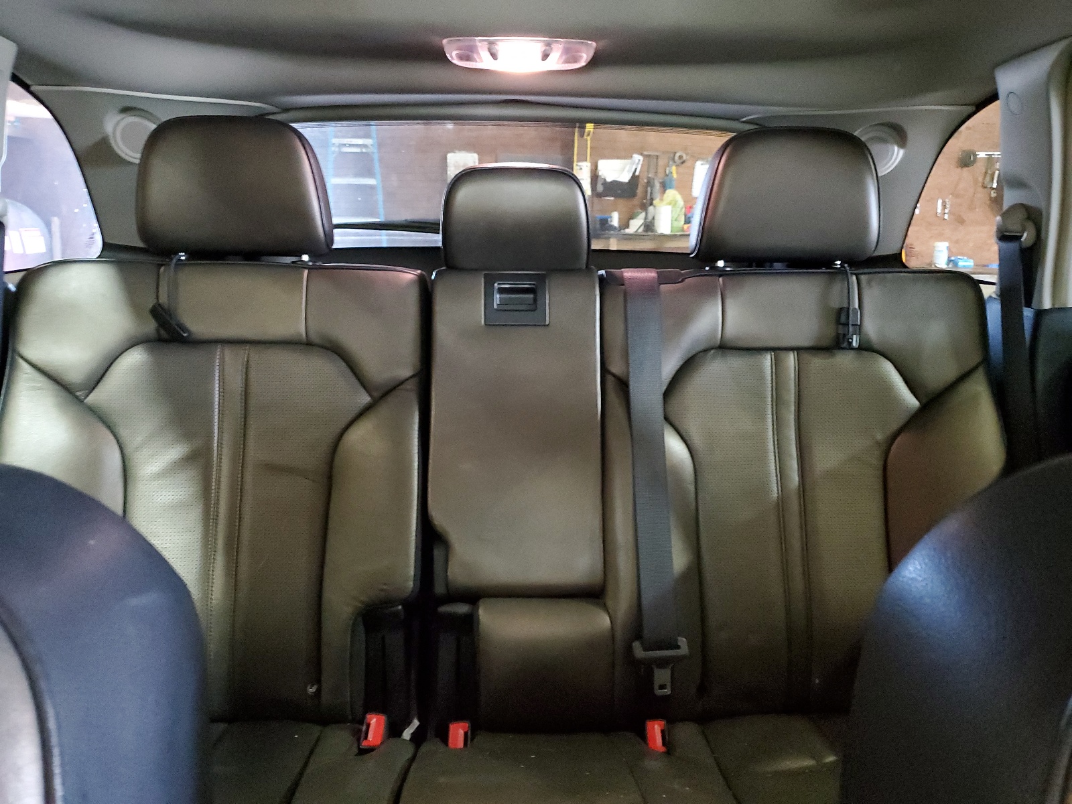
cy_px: 402
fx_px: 805
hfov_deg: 67.3
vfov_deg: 53.1
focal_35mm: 26
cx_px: 536
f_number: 1.5
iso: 785
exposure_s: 1/15
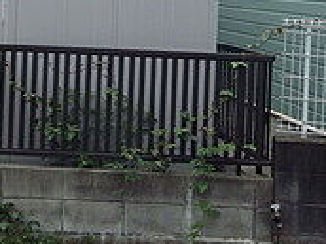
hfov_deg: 23.6
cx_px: 85
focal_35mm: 82
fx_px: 772
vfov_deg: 17.3
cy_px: -32
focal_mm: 4
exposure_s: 1/800
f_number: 3.1
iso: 100
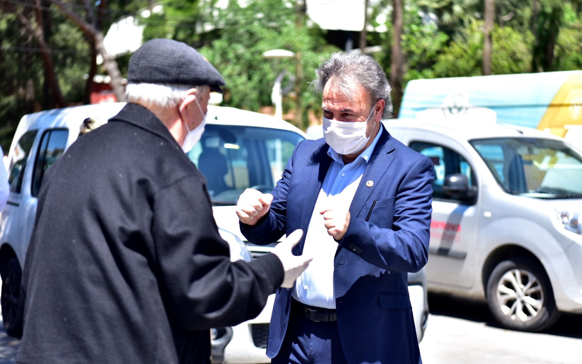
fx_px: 1158
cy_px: 184
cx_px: 294
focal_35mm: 73
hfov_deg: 28.2
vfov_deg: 17.8
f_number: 2.8
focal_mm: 70
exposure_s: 1/2500
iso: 400
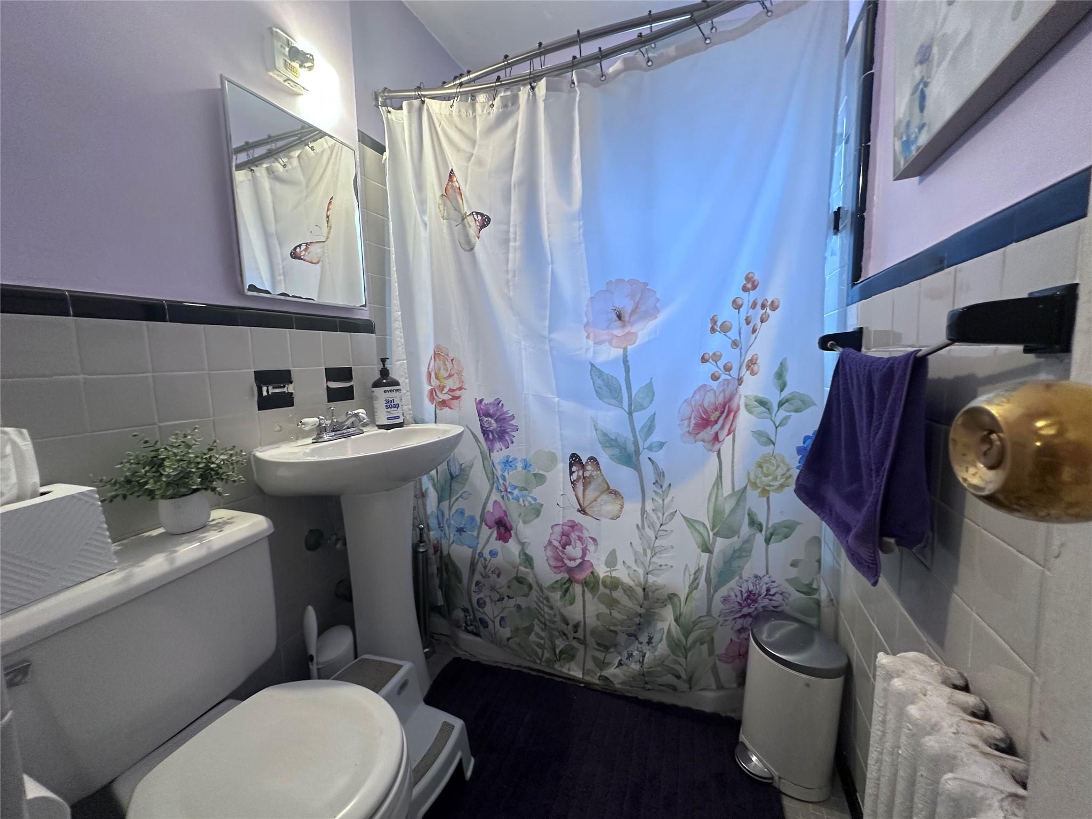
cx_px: 546
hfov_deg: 102.1
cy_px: 410
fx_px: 442
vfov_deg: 85.7
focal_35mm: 14
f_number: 2.2
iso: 200
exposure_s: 1/60
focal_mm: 2.22
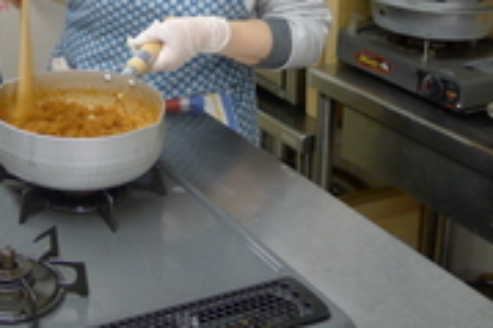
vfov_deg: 22.2
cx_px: 17
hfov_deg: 32.6
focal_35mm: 57
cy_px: -50
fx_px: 780
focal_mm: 5.1
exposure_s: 1/60
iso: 200
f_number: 2
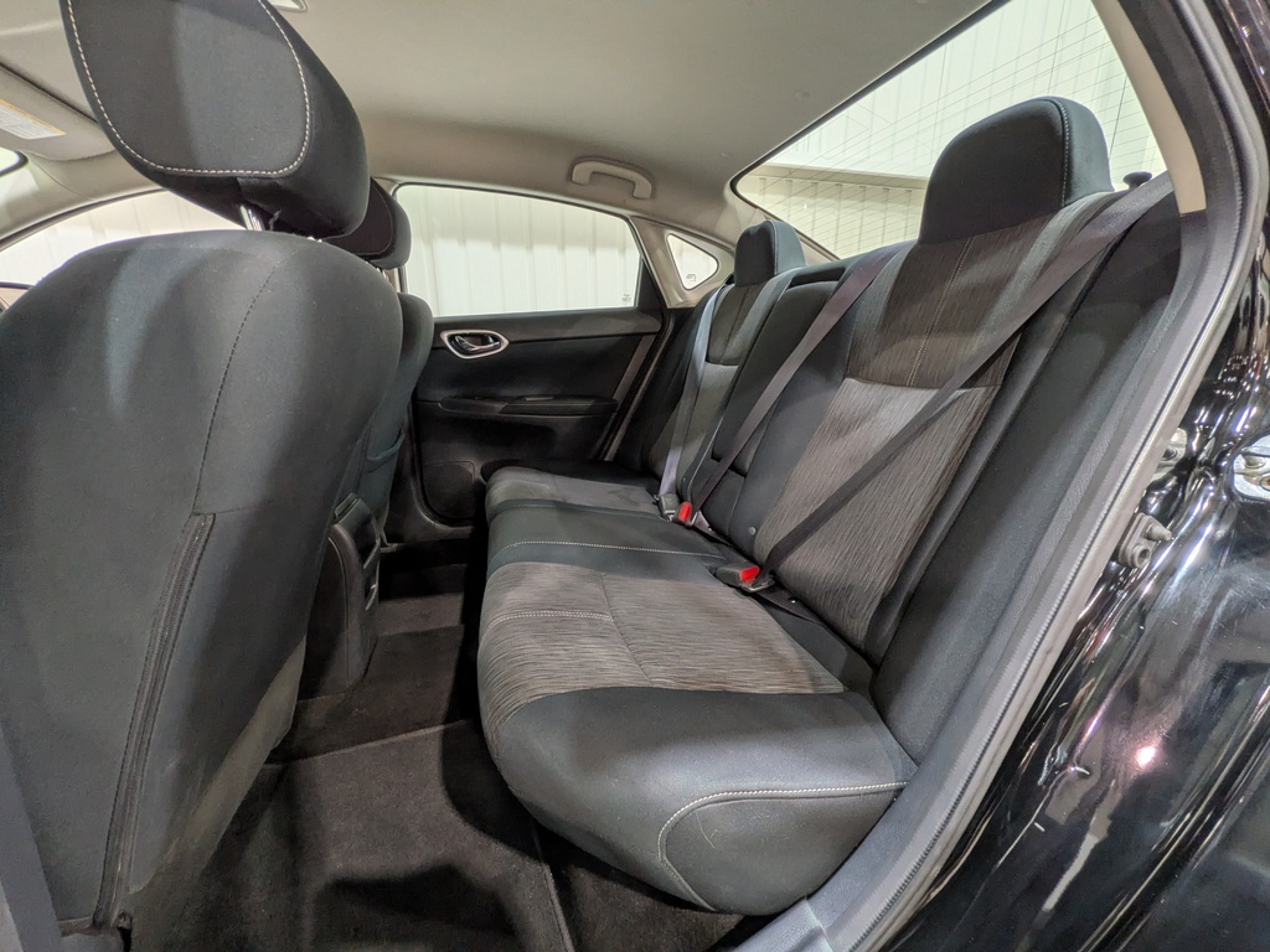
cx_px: 635
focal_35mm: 14
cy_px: 476
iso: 69
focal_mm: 1.83
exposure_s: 1/25
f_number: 2.2
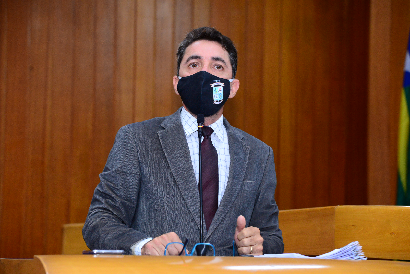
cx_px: 205
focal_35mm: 120
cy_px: 137
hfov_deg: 17.1
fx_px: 1367
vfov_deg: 11.4
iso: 2000
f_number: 5
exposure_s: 1/60
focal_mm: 120
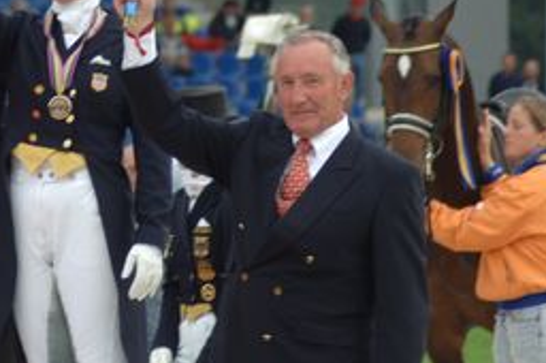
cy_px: 31
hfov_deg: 3.8
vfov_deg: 2.5
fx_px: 8244
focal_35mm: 544
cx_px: -23
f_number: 5.6
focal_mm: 145
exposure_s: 1/250
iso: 200
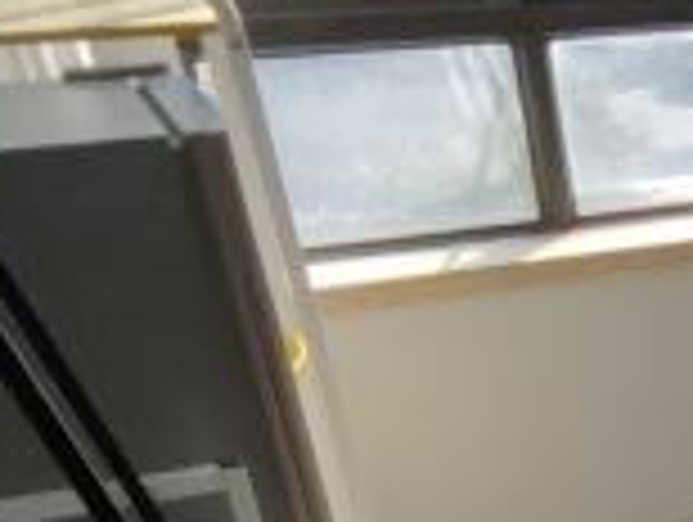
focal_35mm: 83
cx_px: 1300
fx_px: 1664
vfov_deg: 16.9
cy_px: 652
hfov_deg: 18.0
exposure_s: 1/418
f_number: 2.2
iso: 50
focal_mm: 1.68
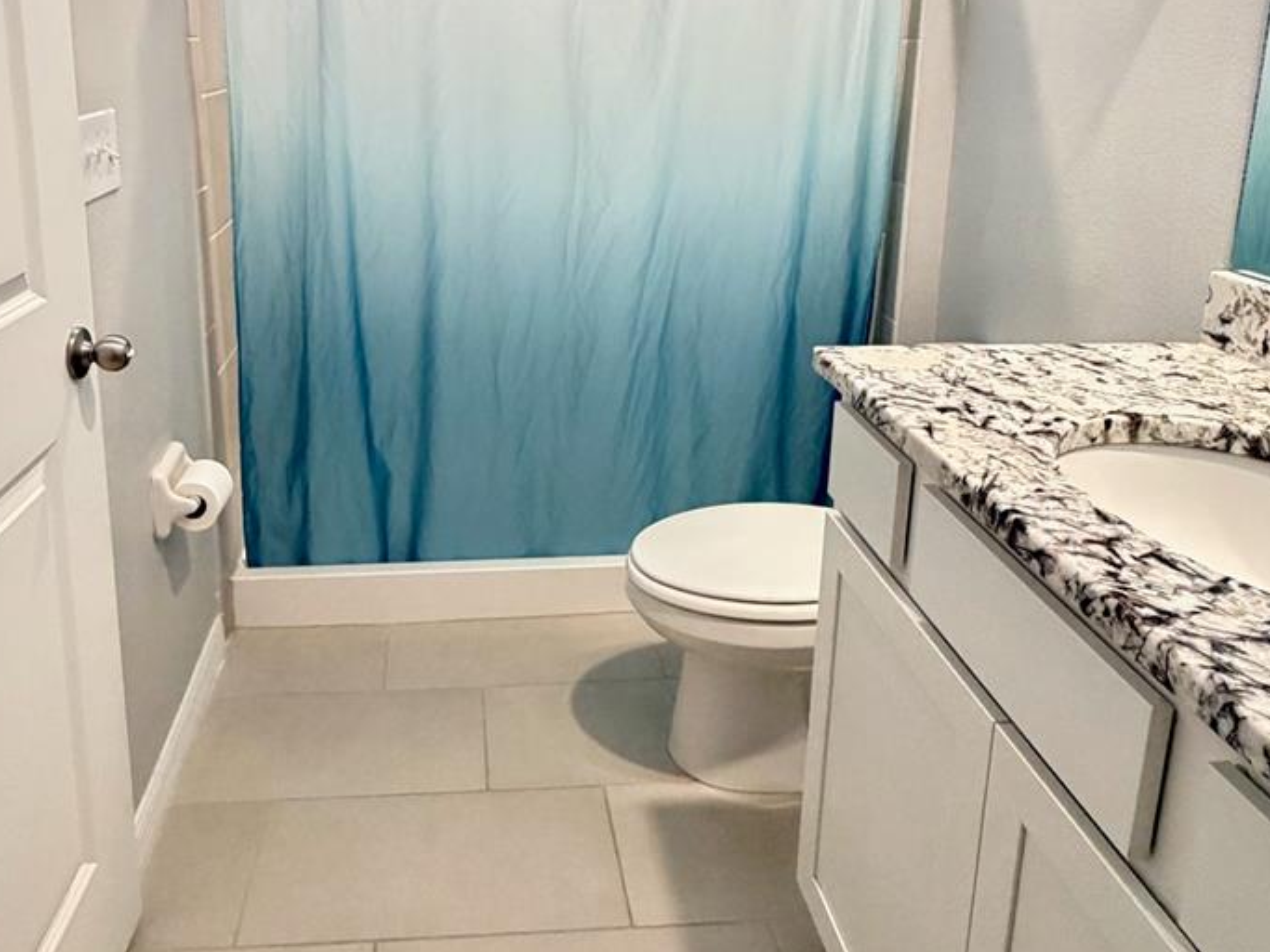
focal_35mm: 21
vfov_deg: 60.5
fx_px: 770
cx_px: 509
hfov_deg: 78.1
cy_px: 258
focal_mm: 2.22
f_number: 2.2
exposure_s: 1/60
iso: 500
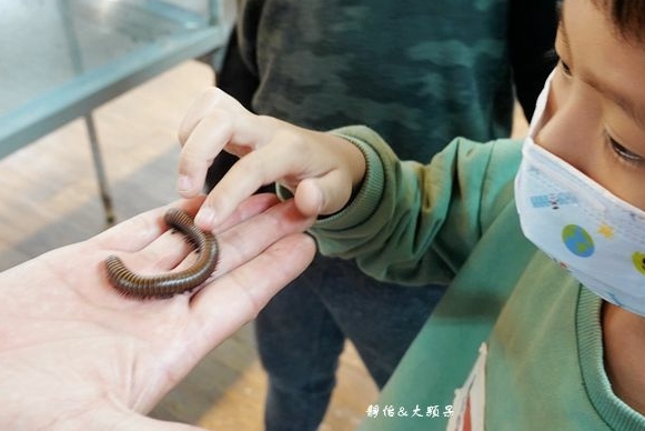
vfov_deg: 35.1
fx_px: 681
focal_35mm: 38
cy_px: 198
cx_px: 353
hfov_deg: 50.6
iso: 800
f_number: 3.5
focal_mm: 12.51
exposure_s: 1/13
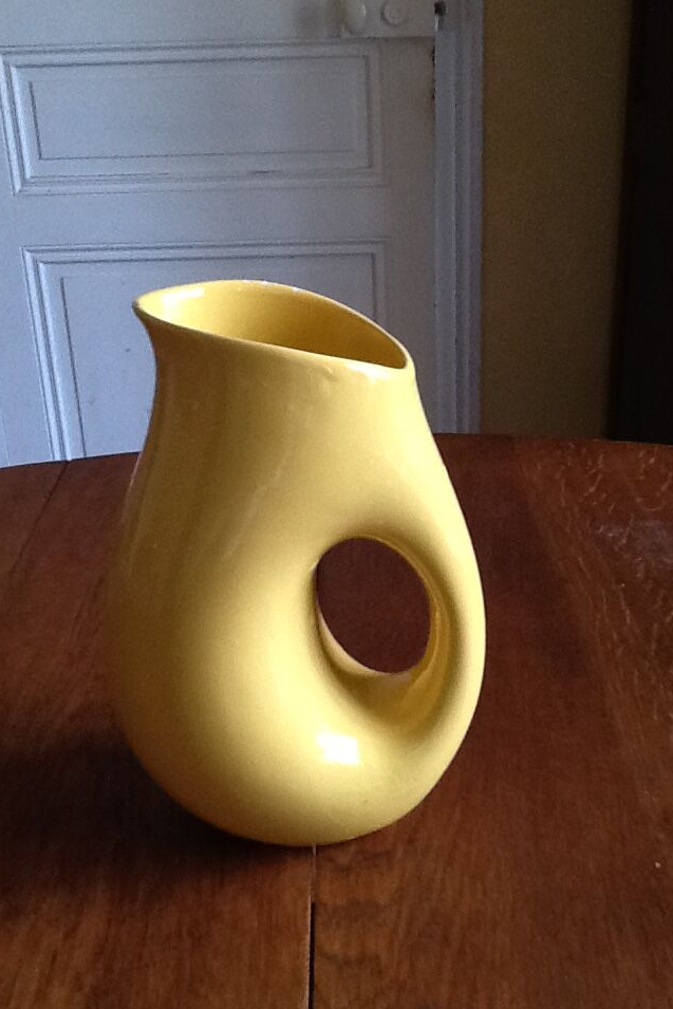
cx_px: 349
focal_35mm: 46
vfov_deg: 42.7
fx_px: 1289
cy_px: 503
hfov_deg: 29.3
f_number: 2.4
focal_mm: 2.03
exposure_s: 1/33
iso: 160
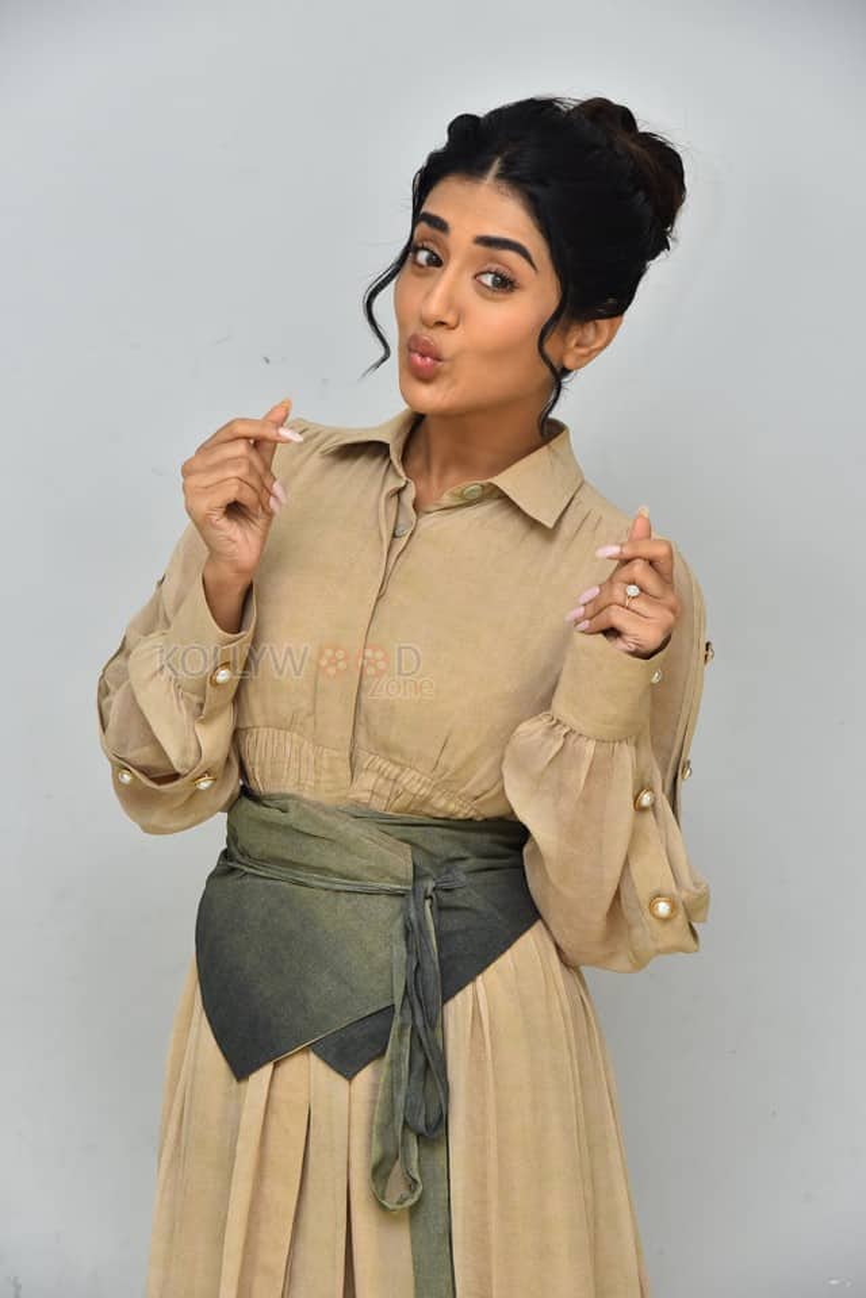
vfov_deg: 20.4
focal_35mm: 100
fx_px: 3608
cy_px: 649
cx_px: 433
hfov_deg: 13.7
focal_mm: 100
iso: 2000
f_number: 6.3
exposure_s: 1/125
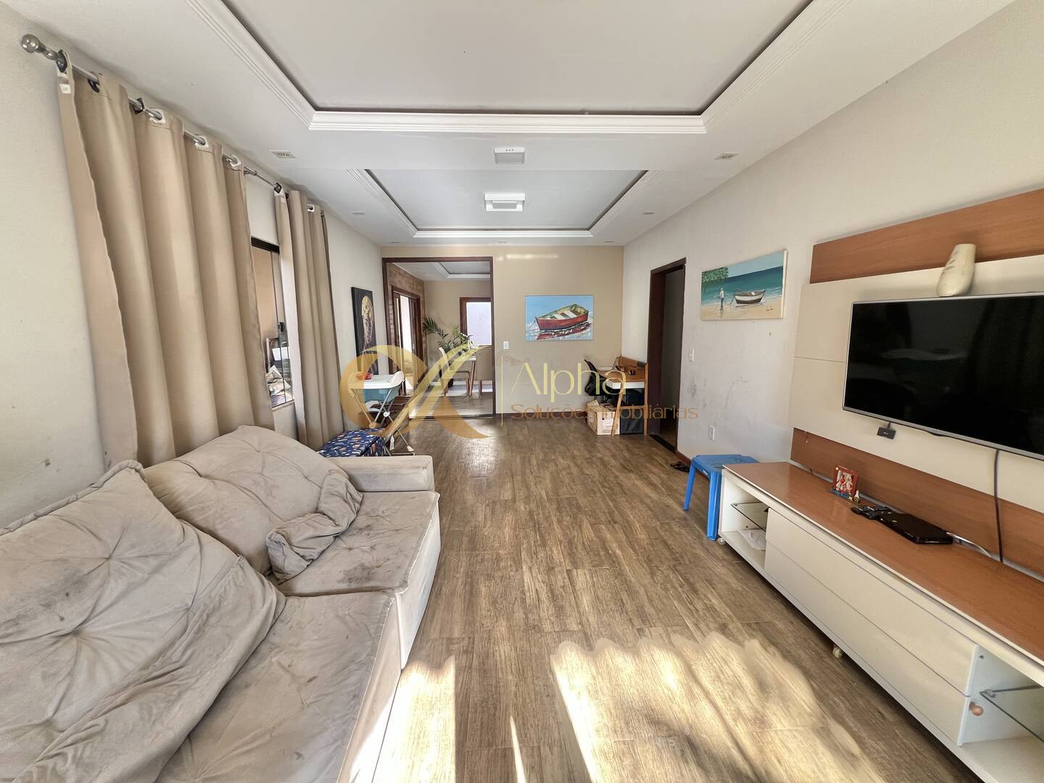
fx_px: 392
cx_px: 522
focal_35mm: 13
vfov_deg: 89.9
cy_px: 392
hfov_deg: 106.2
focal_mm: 1.57
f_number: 1.8
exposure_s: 1/99
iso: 200
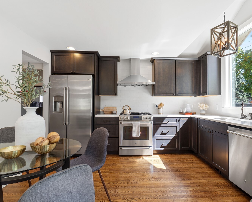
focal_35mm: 19
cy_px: 103
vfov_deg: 70.8
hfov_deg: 83.1
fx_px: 142
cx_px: 136
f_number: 8
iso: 125
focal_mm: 16
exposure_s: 1/20
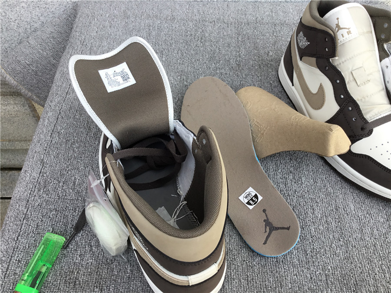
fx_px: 350
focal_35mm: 31
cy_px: 146
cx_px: 196
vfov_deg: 45.4
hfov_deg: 58.4
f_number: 2.4
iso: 25
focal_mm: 3.3
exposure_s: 1/113
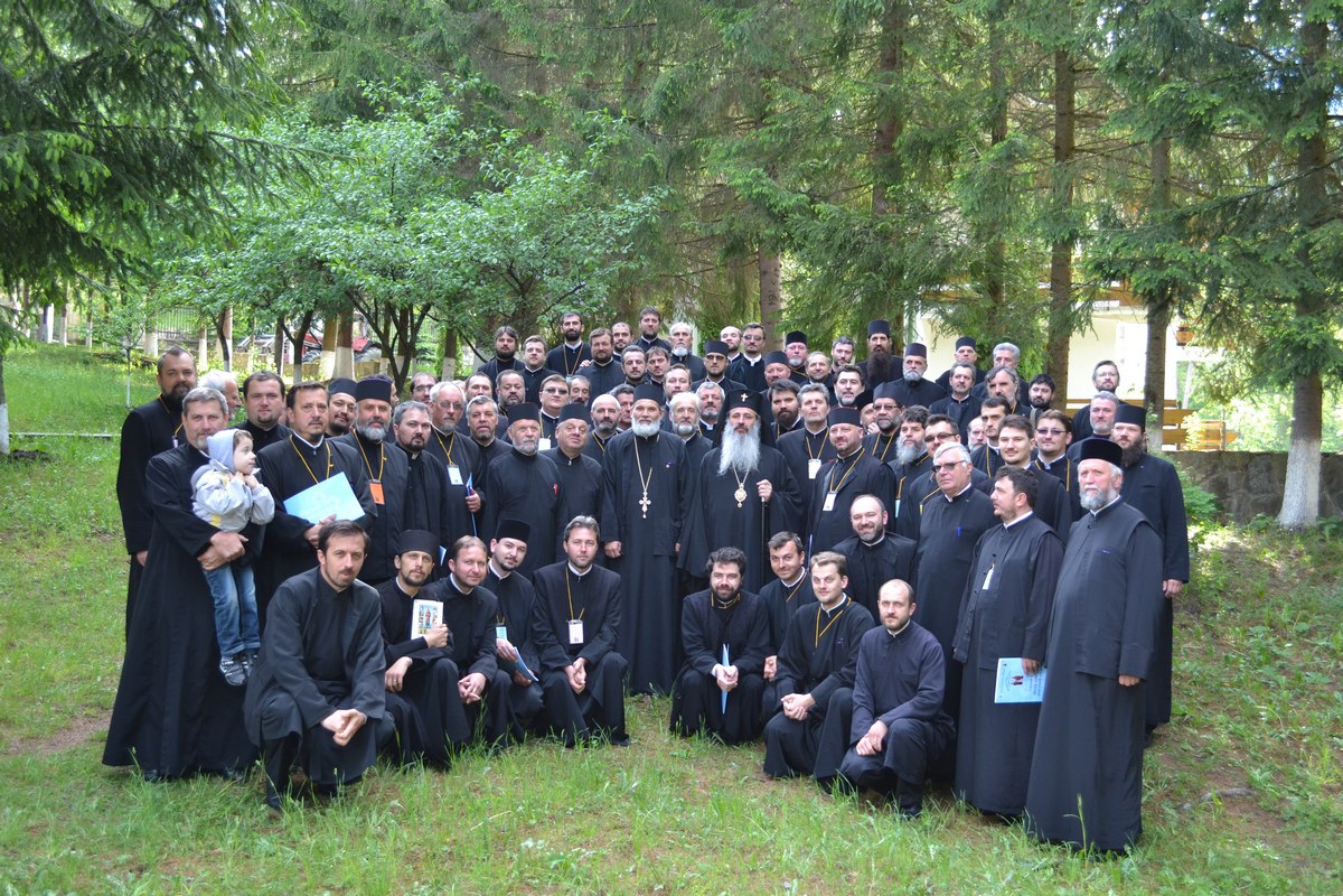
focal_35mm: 39
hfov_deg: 49.6
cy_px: 448
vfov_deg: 34.2
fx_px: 1455
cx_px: 672
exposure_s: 1/80
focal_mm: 26
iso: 400
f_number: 5
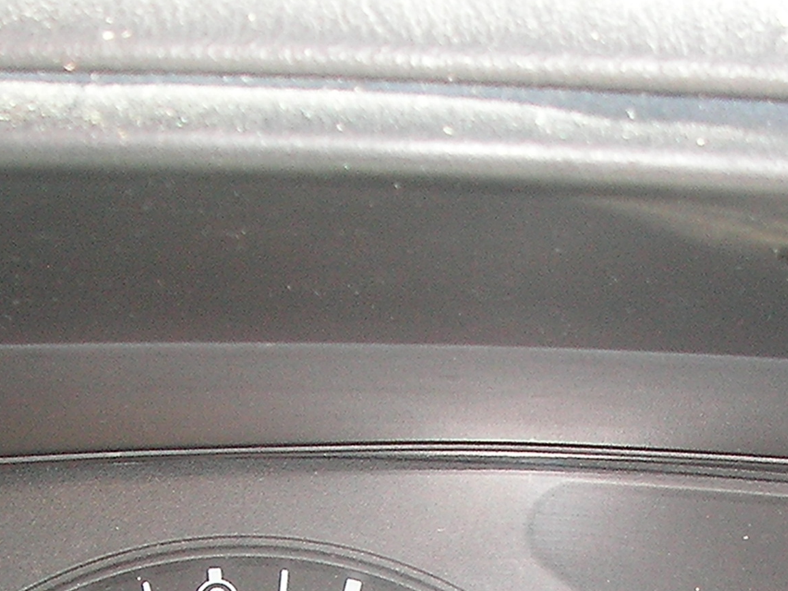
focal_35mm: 121
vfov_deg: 11.8
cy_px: 830
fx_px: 2754
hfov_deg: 16.3
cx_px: 335
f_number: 3.5
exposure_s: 1/40
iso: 100
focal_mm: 6.3
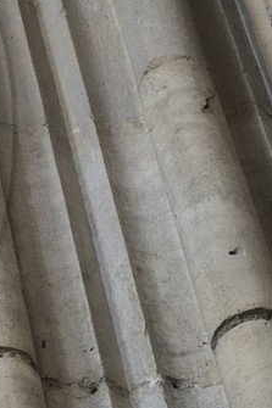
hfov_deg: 6.8
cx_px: -365
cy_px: 134
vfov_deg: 10.8
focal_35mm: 191
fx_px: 2167
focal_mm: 40
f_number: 3.5
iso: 800
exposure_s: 1/25
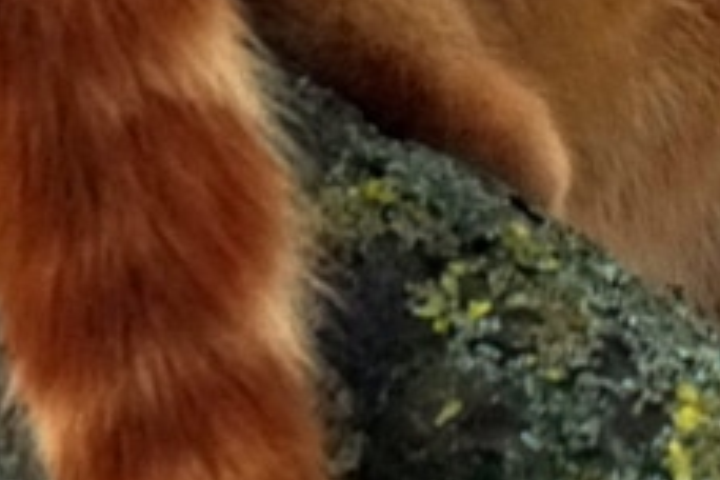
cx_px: 480
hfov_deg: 1.5
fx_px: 26678
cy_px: -111
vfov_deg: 1.0
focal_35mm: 1334
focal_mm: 162
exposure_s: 1/160
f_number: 6.3
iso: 1250
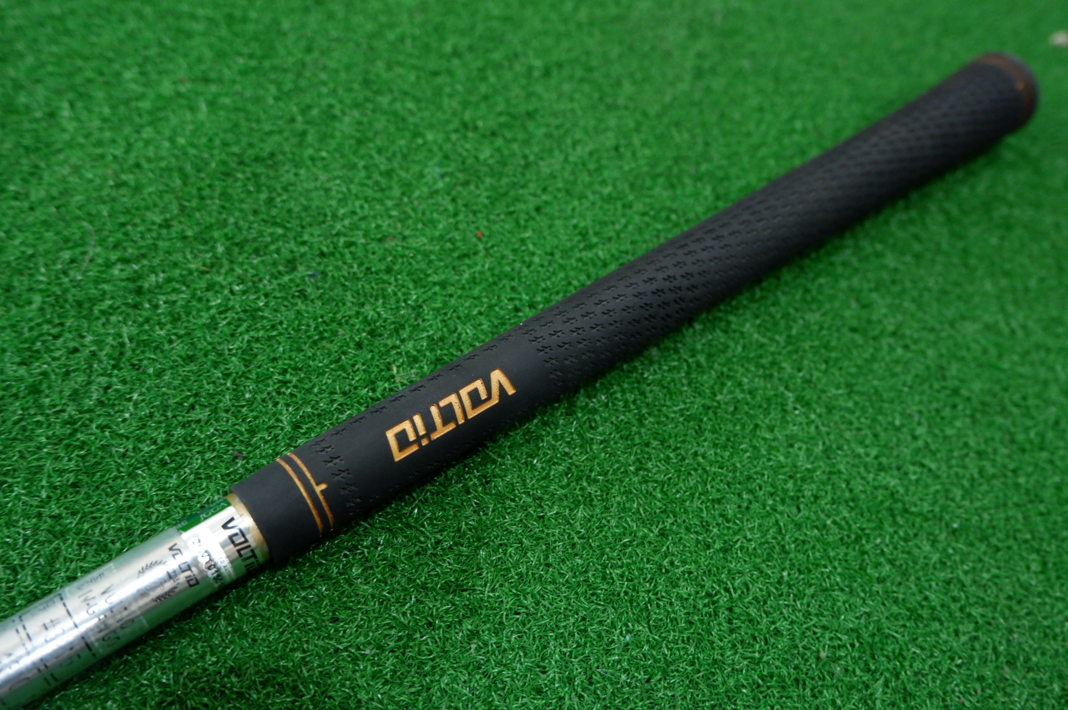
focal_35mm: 30
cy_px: 355
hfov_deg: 62.0
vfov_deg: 43.5
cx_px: 534
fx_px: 889
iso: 2000
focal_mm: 20.3
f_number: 4.2
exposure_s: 1/30
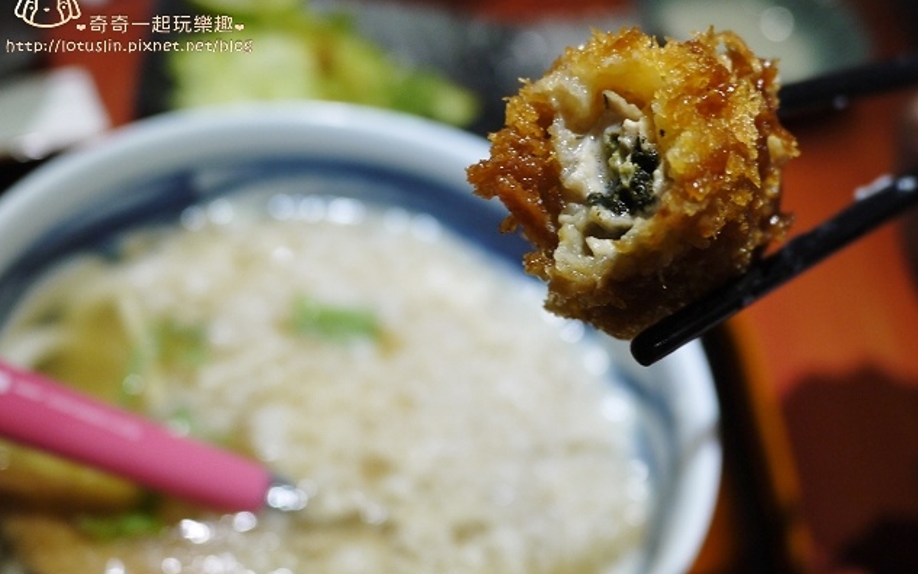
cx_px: 458
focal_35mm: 30
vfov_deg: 41.8
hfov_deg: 62.9
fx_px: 751
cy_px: 309
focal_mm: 14
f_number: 2.5
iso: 200
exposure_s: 1/60
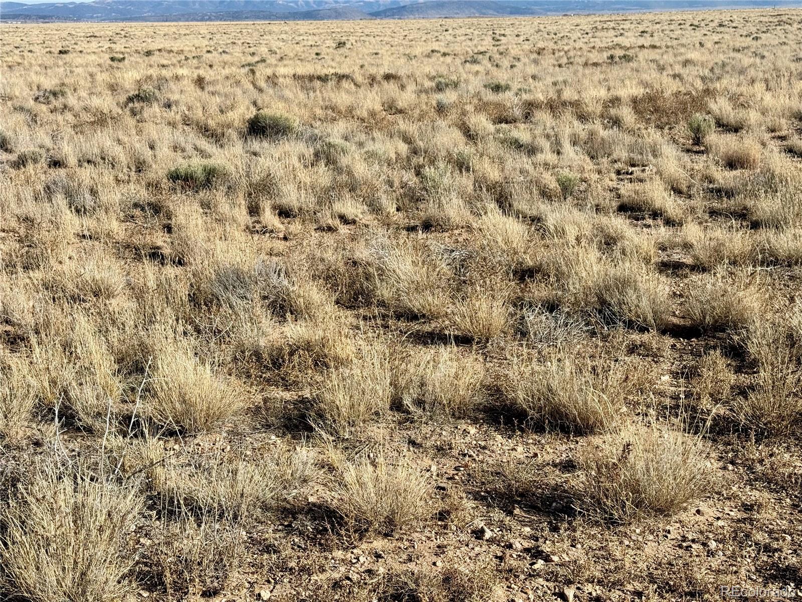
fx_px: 1112
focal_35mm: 48
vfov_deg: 30.3
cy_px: 301
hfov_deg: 39.7
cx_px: 401
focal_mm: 6.76
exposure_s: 1/4608
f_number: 1.78
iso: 64
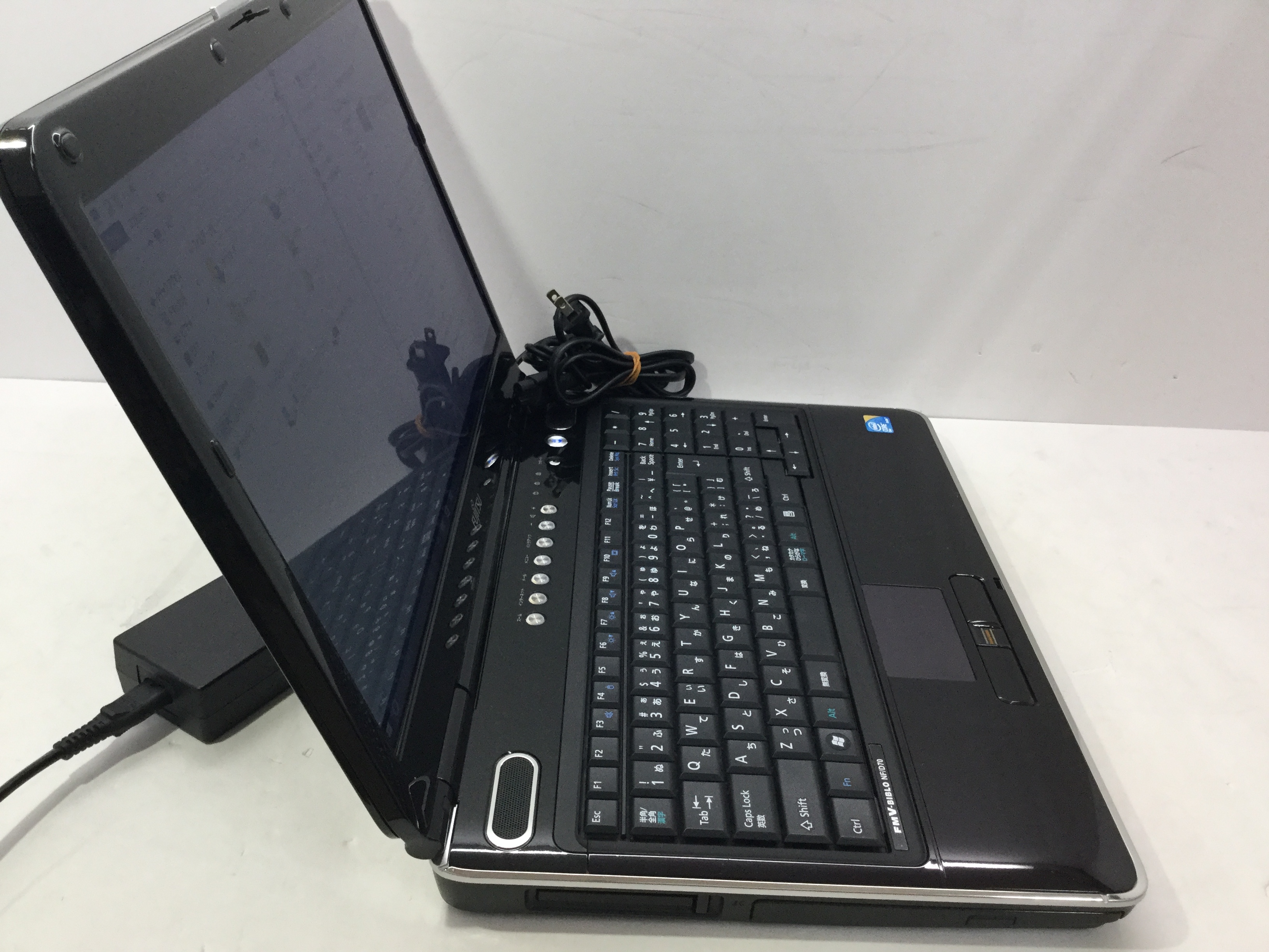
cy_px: 476
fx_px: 1136
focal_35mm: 31
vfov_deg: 45.4
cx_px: 634
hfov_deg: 58.4
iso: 40
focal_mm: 3.3
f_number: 2.4
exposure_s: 1/30
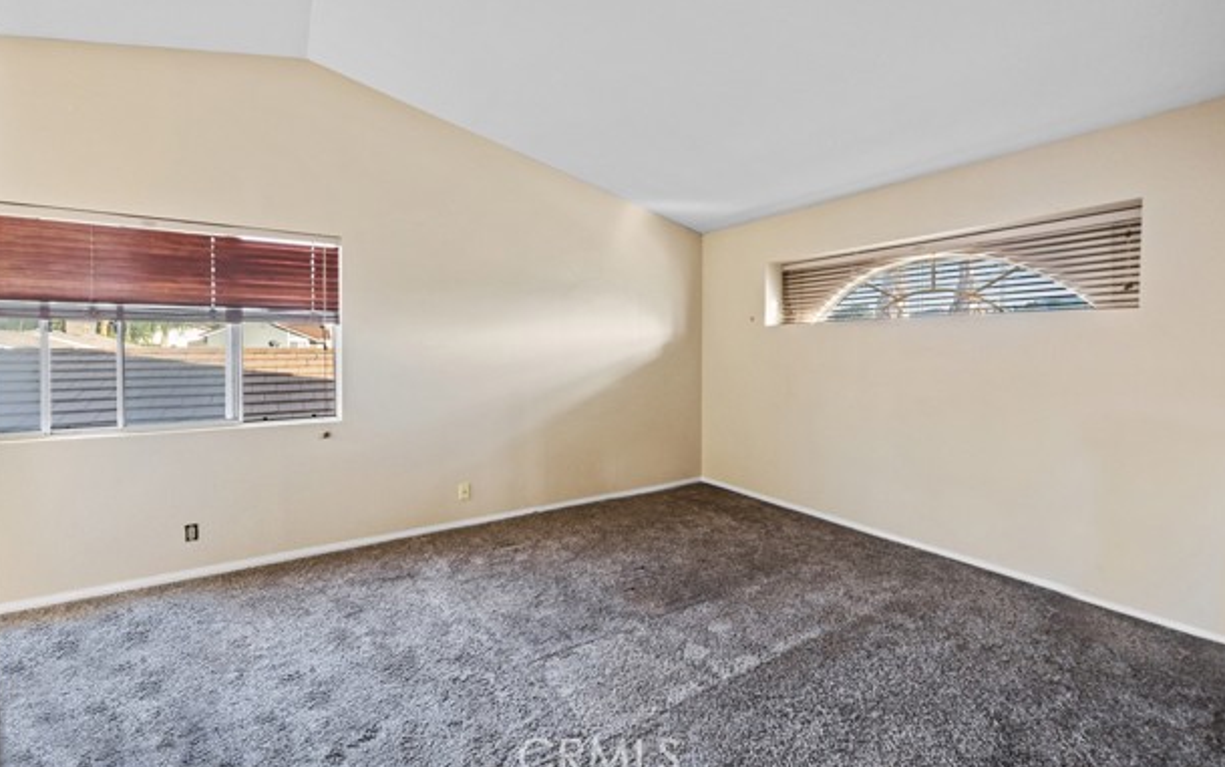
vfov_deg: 74.7
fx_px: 501
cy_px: 355
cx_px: 599
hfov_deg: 101.4
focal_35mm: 15
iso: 1000
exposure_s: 1/25
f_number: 8
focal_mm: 14
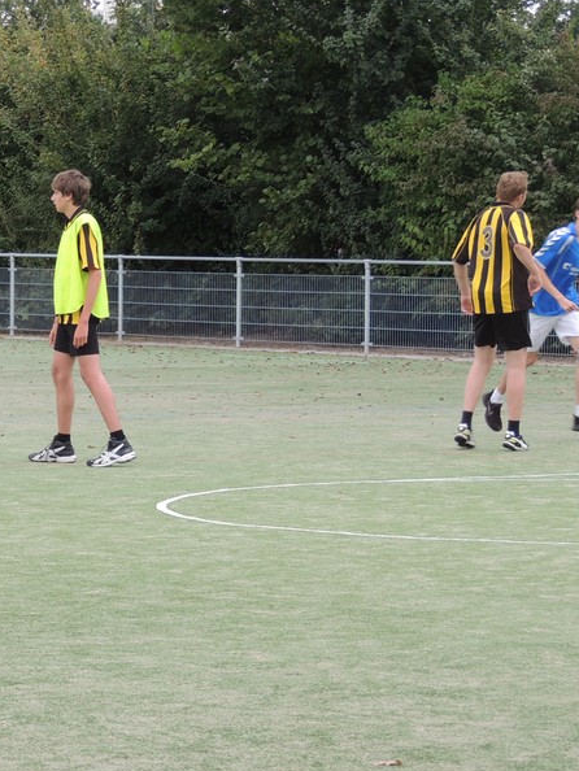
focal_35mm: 181
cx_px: -13
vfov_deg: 10.9
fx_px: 4034
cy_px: 424
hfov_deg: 8.2
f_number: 4.2
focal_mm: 18.7
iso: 100
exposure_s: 1/125
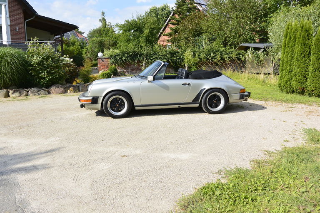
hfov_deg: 61.9
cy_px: 106
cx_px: 160
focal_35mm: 30
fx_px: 267
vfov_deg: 43.6
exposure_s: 1/800
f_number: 5
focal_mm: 11.4
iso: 160
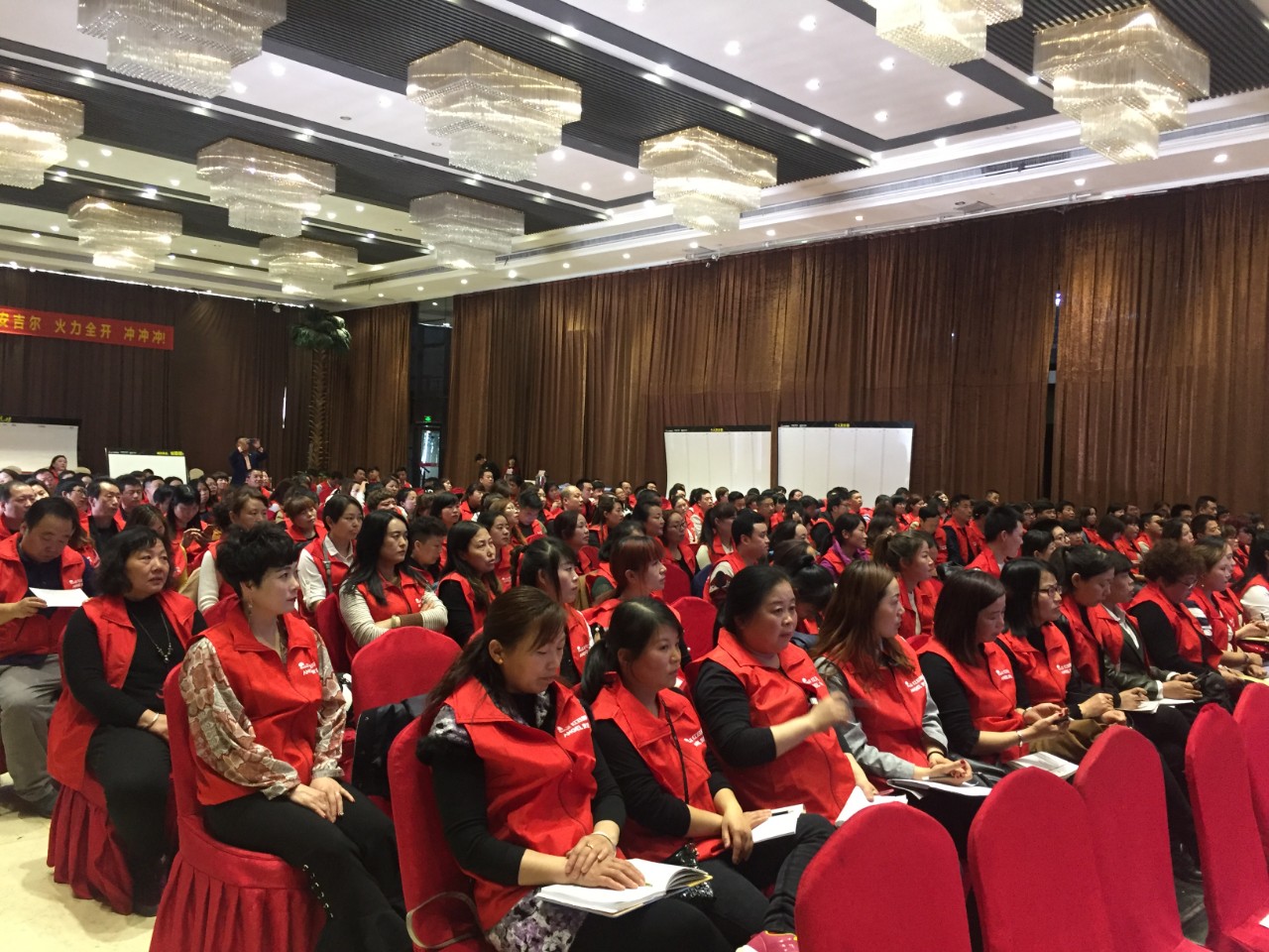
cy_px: 476
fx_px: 1063
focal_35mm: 29
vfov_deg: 48.2
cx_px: 634
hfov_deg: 61.7
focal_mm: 4.15
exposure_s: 1/33
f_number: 2.2
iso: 250
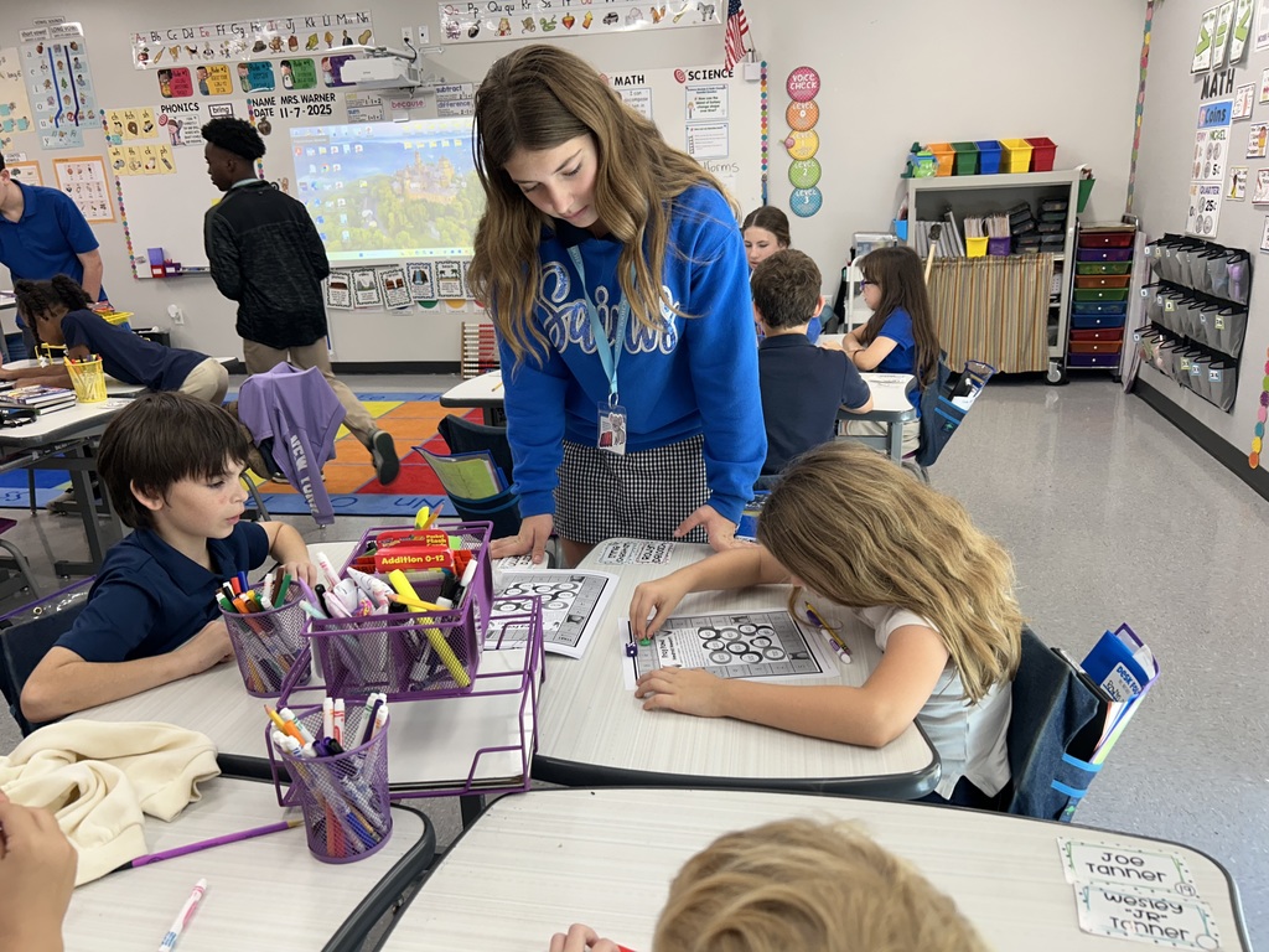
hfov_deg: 67.3
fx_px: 953
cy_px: 476
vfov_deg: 53.1
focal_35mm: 26
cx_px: 634
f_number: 1.5
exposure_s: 1/120
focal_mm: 5.7
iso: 80
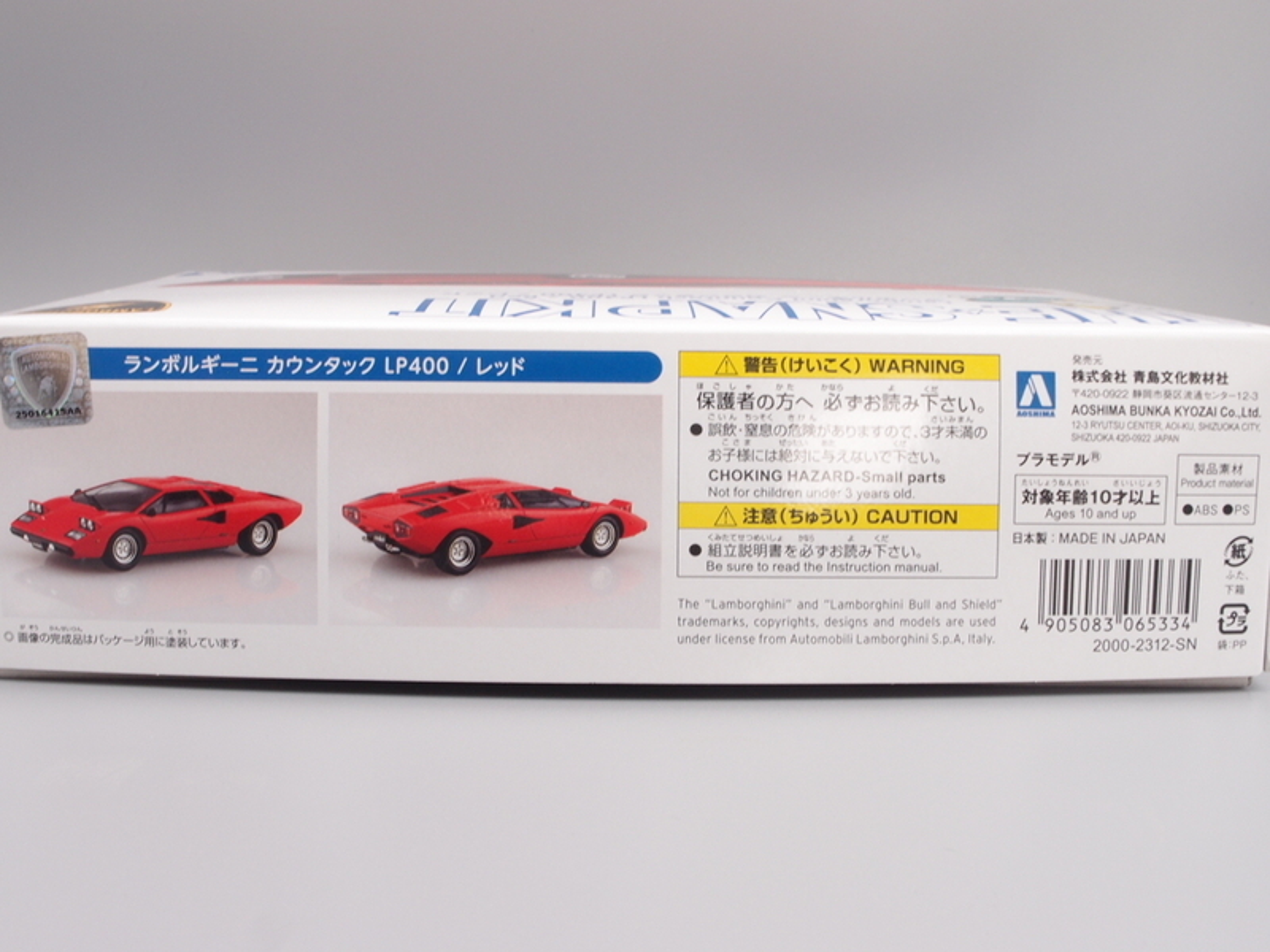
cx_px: 635
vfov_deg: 31.5
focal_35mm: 46
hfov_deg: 41.2
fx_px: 1688
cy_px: 476
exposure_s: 1/8
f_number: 8
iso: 100
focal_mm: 9.87
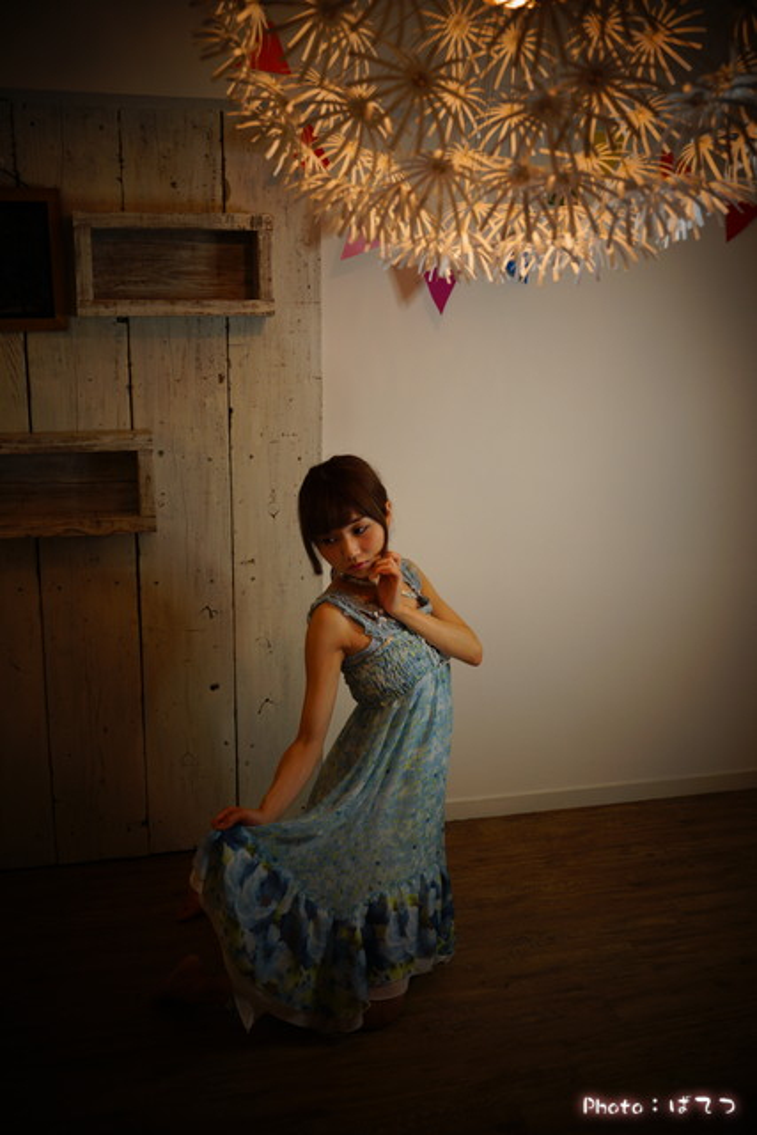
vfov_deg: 54.4
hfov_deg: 37.9
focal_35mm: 35
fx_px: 1103
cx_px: 378
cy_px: 568
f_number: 2.8
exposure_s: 1/80
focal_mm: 35
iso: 100
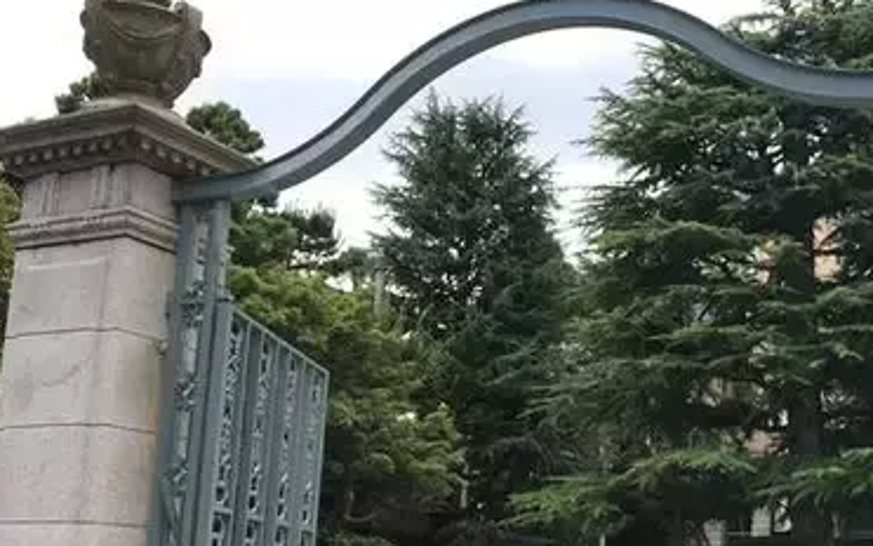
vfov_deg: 26.4
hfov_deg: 40.3
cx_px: 682
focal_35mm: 48
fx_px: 1142
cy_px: 428
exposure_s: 1/352
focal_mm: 3.99
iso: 20
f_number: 1.8
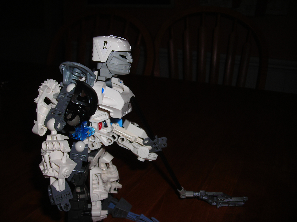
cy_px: 111
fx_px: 326
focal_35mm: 38
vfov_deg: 37.7
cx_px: 148
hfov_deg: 49.0
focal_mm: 6.3
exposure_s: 1/60.1
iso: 50
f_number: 6.4
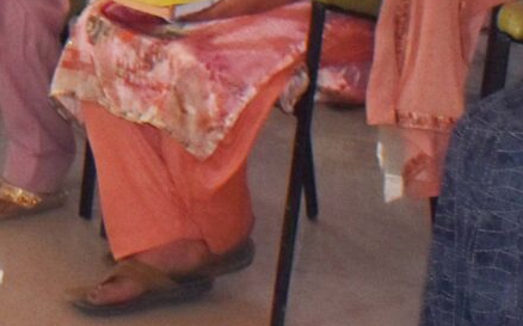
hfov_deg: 12.5
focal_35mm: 161
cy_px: -428
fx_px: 2293
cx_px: -211
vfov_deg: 7.6
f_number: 5.6
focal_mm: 18
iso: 800
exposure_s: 1/125
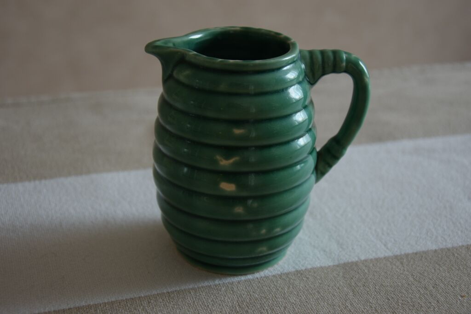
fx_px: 824
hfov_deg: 31.9
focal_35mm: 63
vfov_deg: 21.6
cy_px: 157
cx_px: 236
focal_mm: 42
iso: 320
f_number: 4.8
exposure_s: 1/25
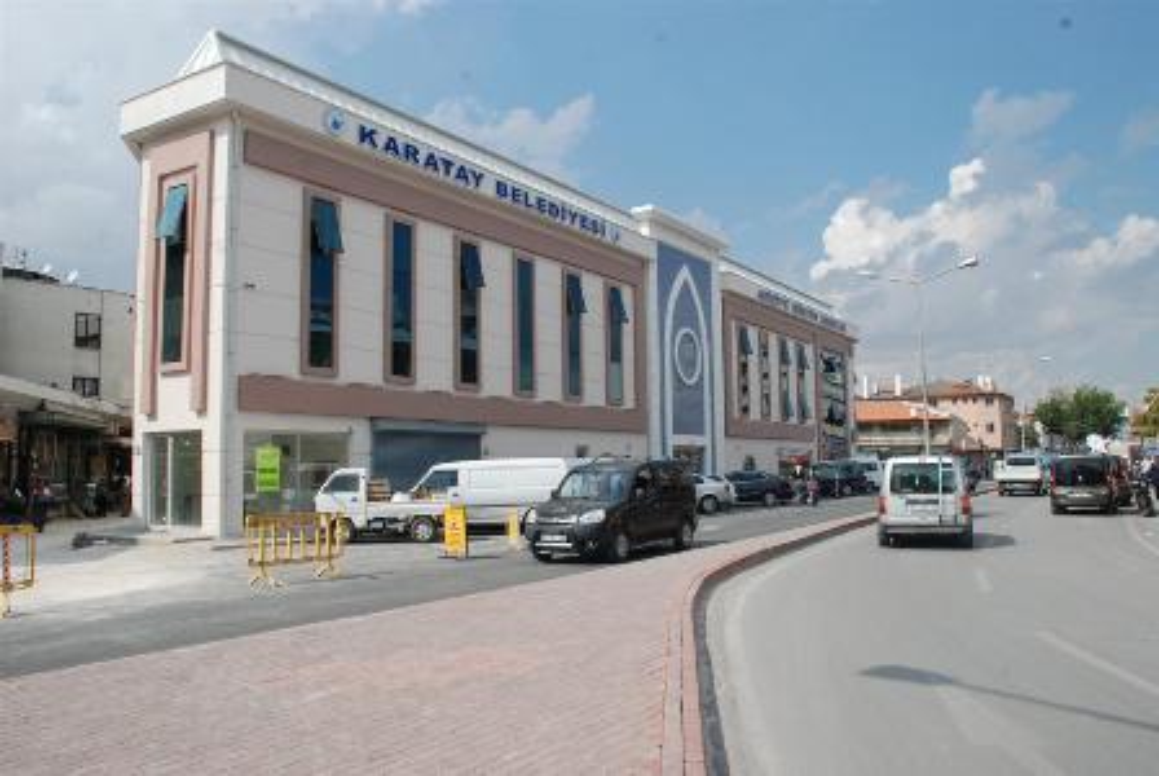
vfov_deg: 43.7
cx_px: 580
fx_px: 967
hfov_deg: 61.9
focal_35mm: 30
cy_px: 388
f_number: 13
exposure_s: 1/640
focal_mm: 20
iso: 640
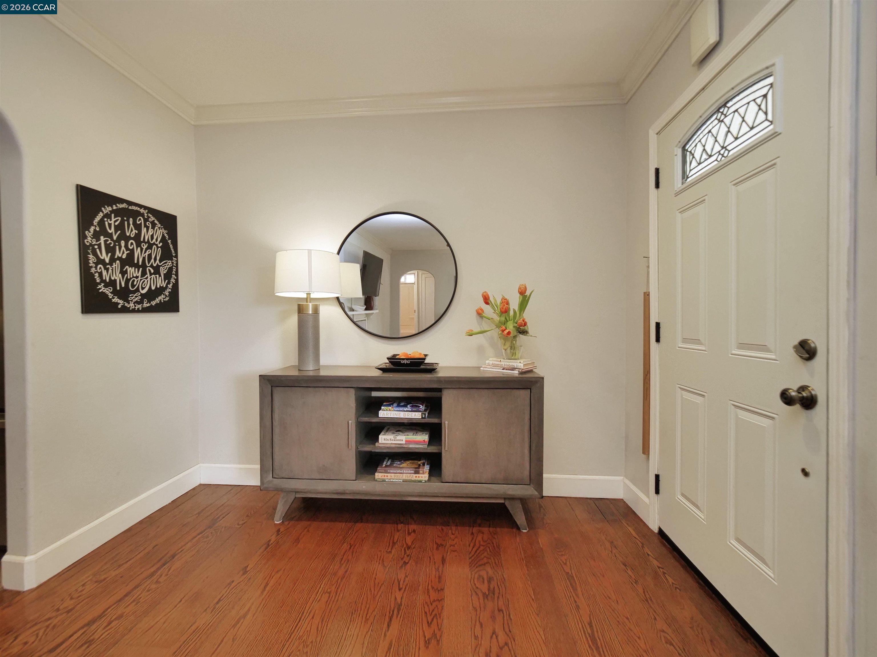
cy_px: 328
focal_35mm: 14
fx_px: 355
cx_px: 438
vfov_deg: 85.7
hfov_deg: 102.1
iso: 800
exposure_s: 1/160
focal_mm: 7
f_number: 2.8
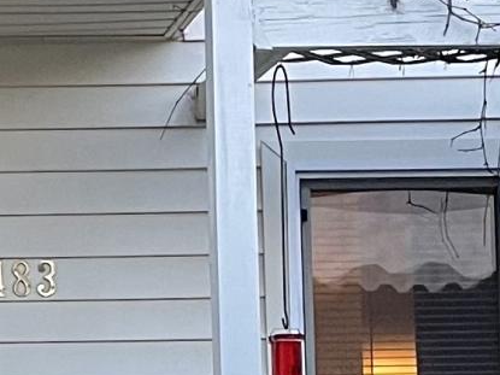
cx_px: -140
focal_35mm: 188
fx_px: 2715
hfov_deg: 10.3
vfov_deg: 7.8
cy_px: 435
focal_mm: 5.1
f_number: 1.6
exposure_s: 1/83
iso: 125
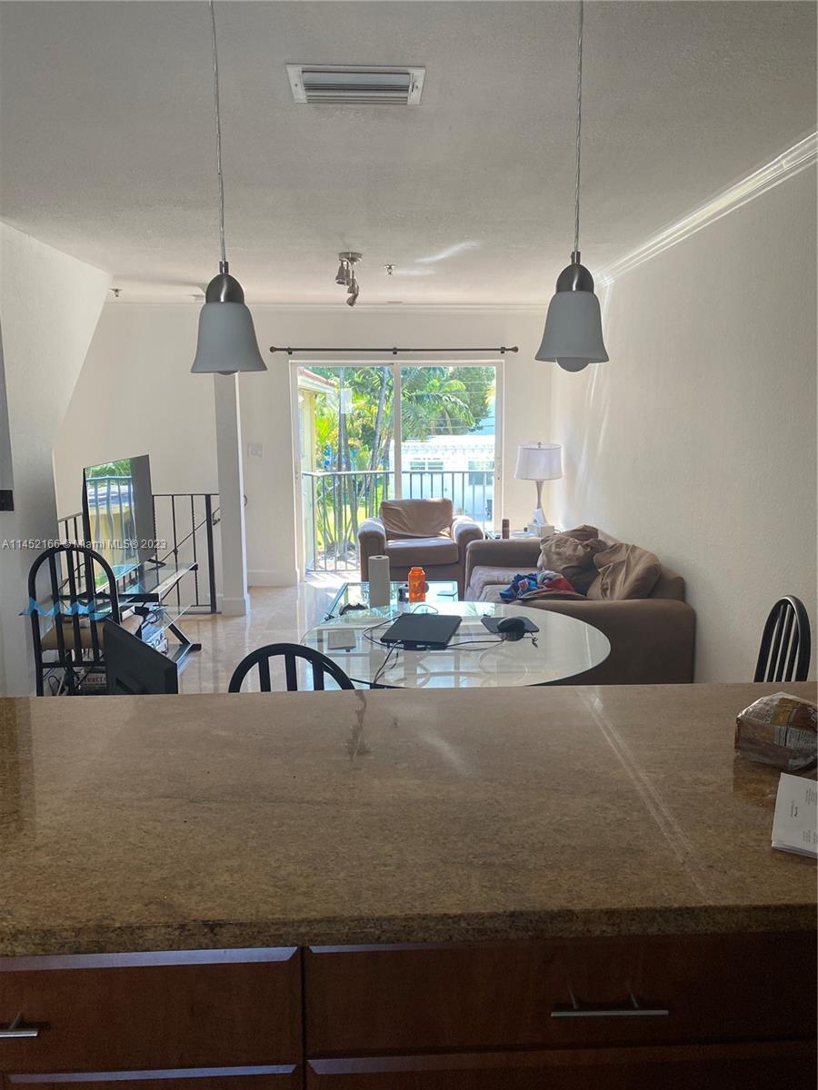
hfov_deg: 53.1
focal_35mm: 26
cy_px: 545
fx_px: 819
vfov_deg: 67.3
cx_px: 409
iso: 100
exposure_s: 1/121
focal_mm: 4.25
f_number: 1.8
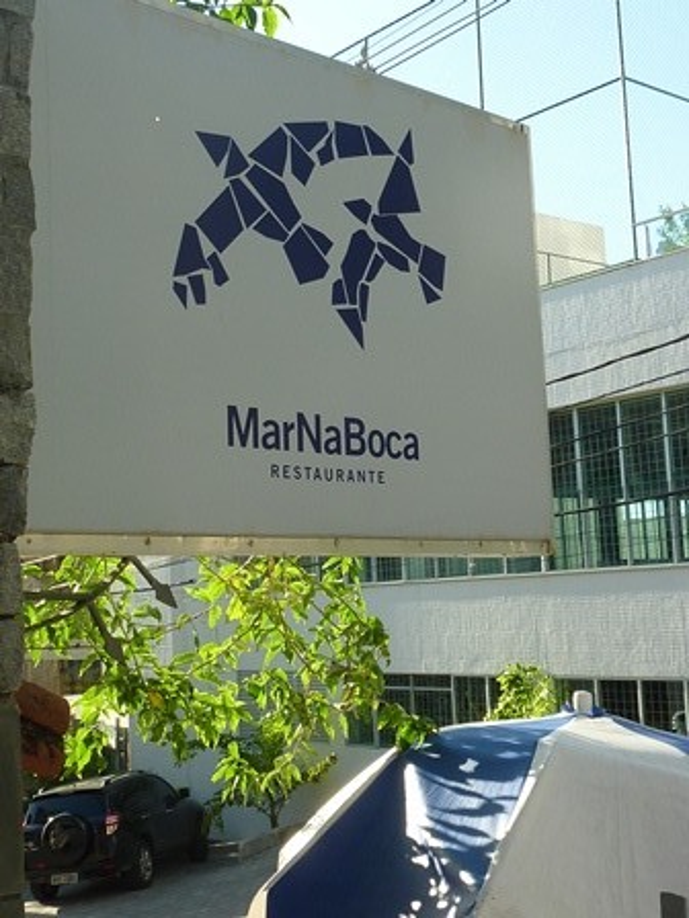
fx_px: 1274
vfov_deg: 39.7
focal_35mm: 48
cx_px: 344
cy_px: 459
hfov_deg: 30.3
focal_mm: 4.4
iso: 80
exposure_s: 1/200
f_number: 4
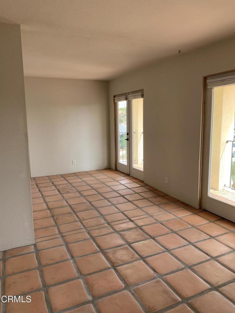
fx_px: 235
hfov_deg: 53.1
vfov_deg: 67.3
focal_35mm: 26
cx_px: 118
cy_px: 156
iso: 40
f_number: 1.8
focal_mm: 4.25
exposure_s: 1/121
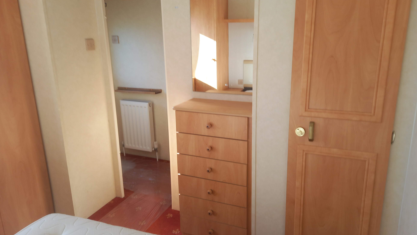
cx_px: 207
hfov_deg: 67.9
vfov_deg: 41.5
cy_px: 117
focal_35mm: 28
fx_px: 310
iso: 32
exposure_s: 1/60
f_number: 2
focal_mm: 4.6
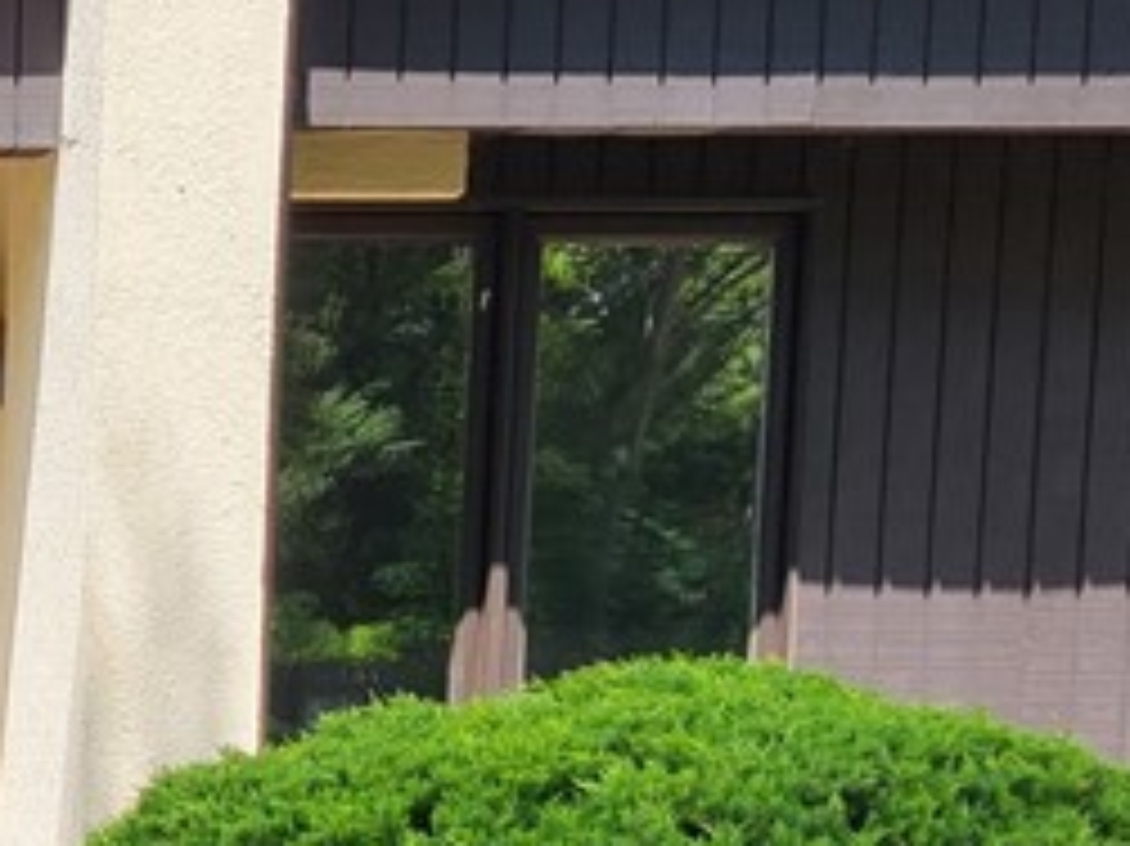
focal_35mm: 106
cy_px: 994
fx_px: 3459
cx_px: -725
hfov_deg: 16.4
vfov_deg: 13.6
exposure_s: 1/532
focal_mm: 5.4
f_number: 1.8
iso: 40
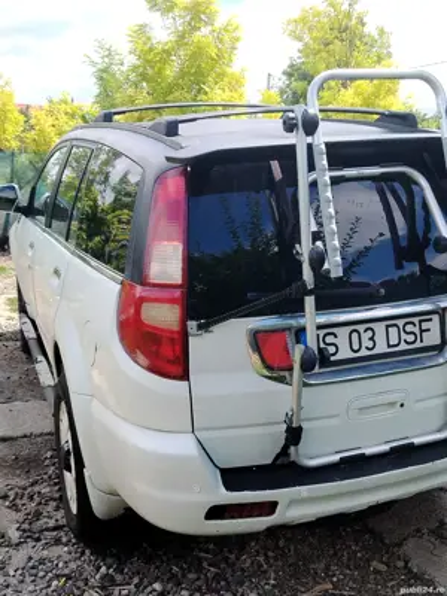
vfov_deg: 46.8
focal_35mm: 40
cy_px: 298
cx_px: 224
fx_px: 689
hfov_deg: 36.0
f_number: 1.8
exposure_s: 1/1105
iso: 100
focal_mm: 4.25
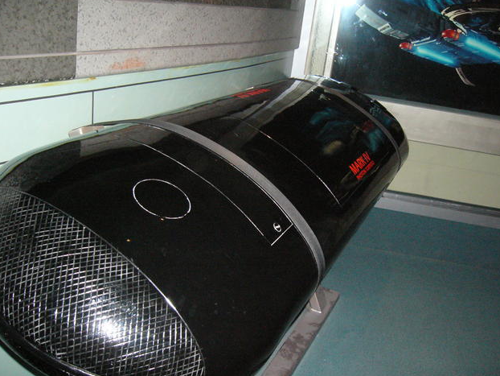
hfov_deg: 51.3
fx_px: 520
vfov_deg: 39.7
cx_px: 253
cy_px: 191
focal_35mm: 36
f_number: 2.8
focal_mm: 5.8
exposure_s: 1/60
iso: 400
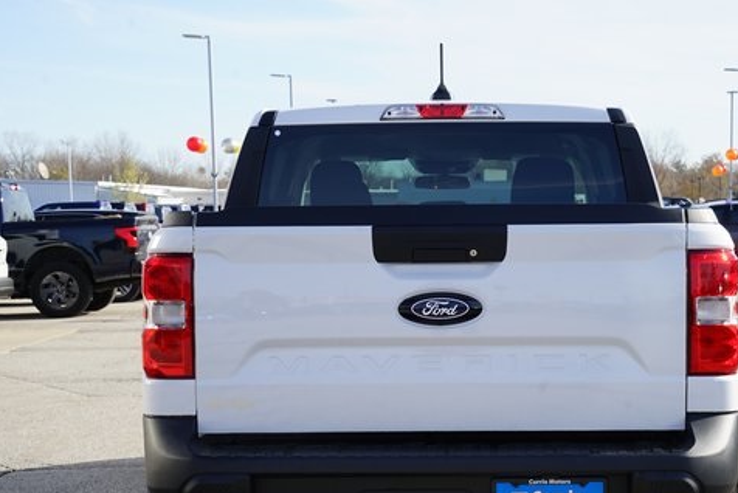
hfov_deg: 24.7
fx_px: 1682
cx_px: 440
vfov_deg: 16.6
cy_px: 329
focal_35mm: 82
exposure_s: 1/100
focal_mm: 61
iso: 100
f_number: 11
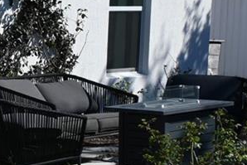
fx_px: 1243
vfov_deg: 7.6
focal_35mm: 181
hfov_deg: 10.5
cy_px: 113
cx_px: -223
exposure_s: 1/500
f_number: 8
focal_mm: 22.5
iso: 100
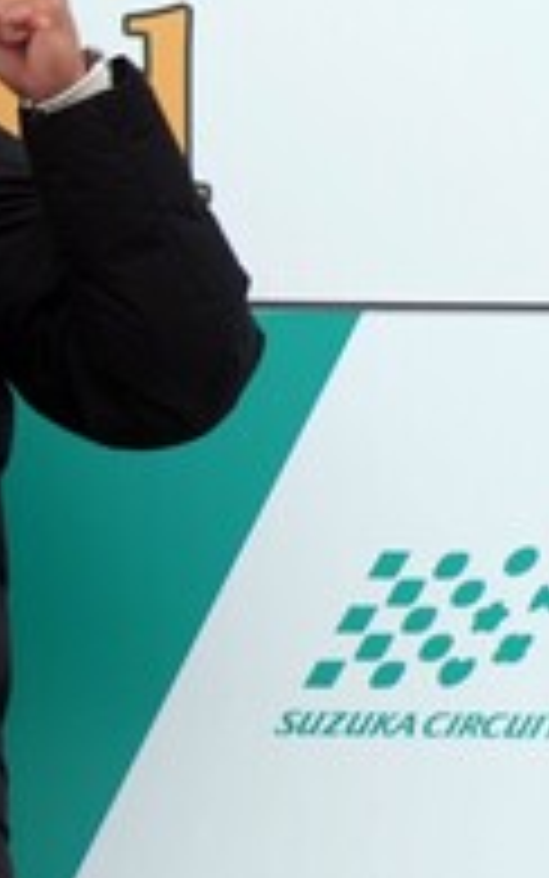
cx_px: -720
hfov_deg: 1.2
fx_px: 26960
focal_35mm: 1127
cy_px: 261
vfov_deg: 1.9
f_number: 5.6
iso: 100
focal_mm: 200
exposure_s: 1/125
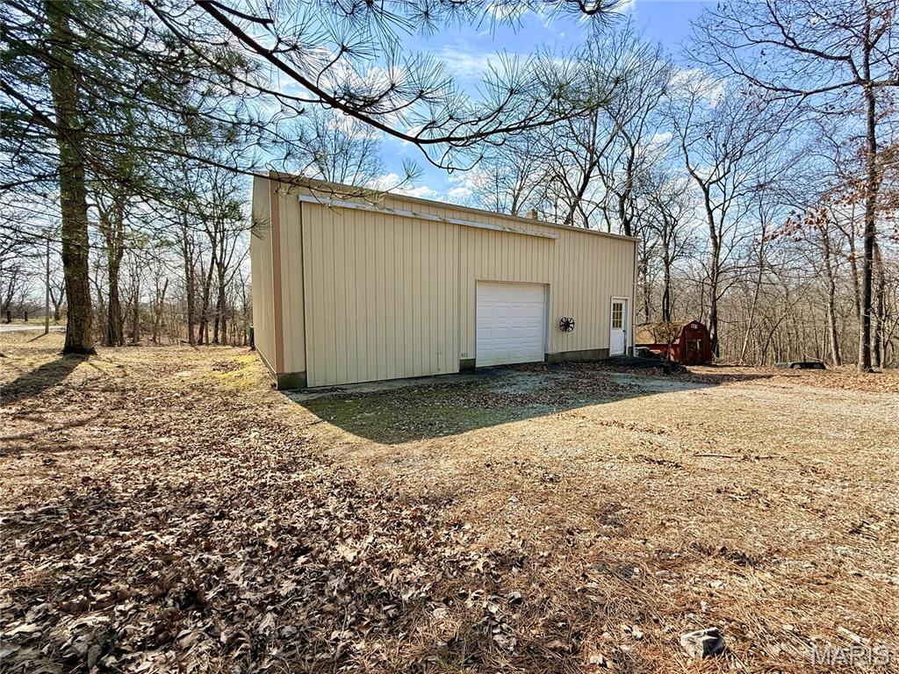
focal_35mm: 14
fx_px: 364
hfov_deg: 102.1
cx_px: 450
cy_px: 337
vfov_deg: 85.7
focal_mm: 2.22
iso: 64
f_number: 2.2
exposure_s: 1/1105
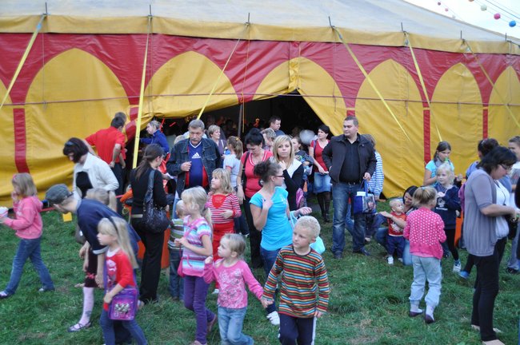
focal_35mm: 38
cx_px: 260
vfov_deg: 35.4
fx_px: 541
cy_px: 172
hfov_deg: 51.3
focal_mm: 25
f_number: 4
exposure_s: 1/60
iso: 400
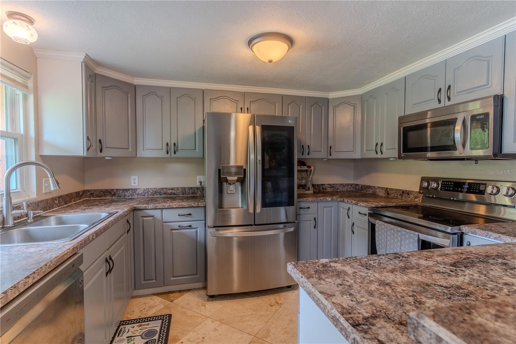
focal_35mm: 17
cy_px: 172
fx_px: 244
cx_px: 258
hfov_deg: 93.3
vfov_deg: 70.4
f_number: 8
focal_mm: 17
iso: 100
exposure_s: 1/40
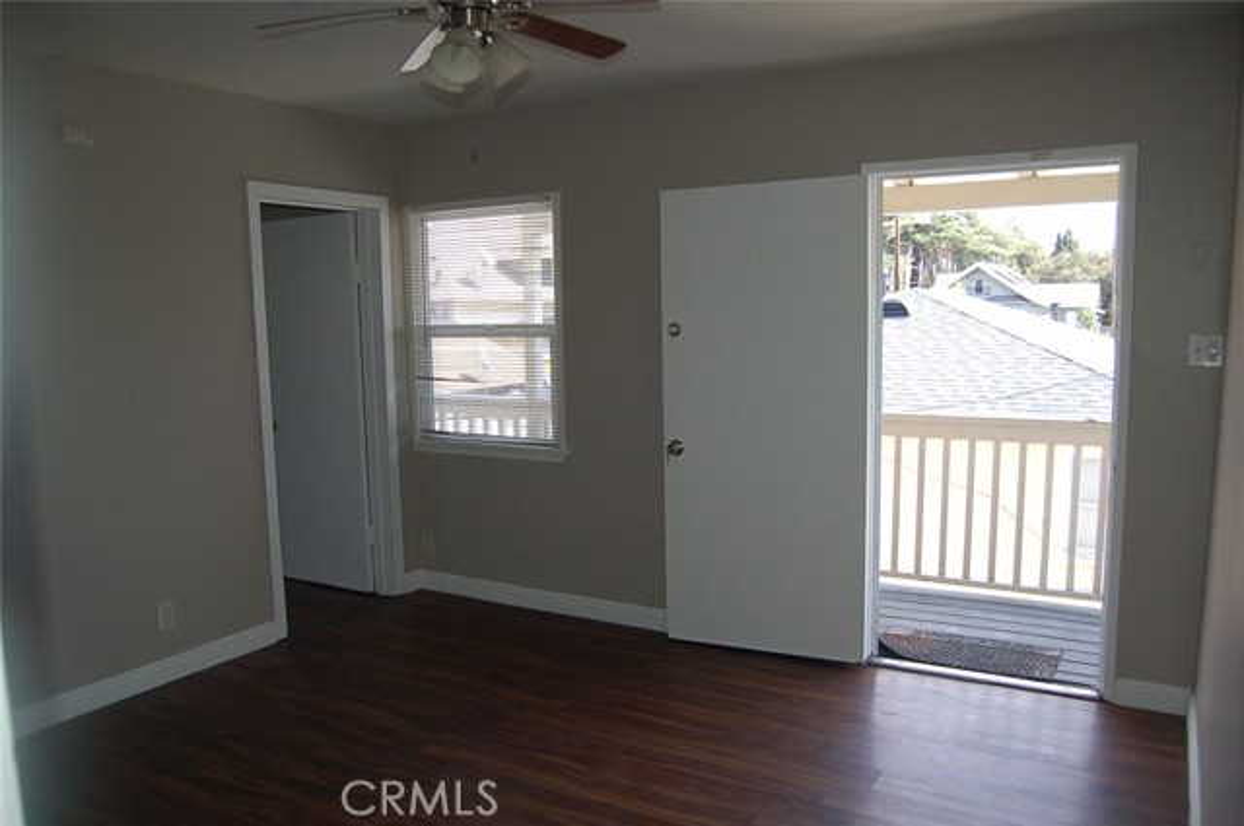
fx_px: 932
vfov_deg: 47.8
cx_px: 622
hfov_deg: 67.4
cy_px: 413
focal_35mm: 27
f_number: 3.5
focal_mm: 18
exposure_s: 1/250
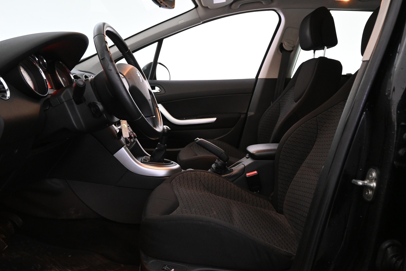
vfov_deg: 43.3
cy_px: 138
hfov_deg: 61.5
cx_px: 210
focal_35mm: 30
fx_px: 341
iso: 2800
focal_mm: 19.5
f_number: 3.8
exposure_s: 1/30
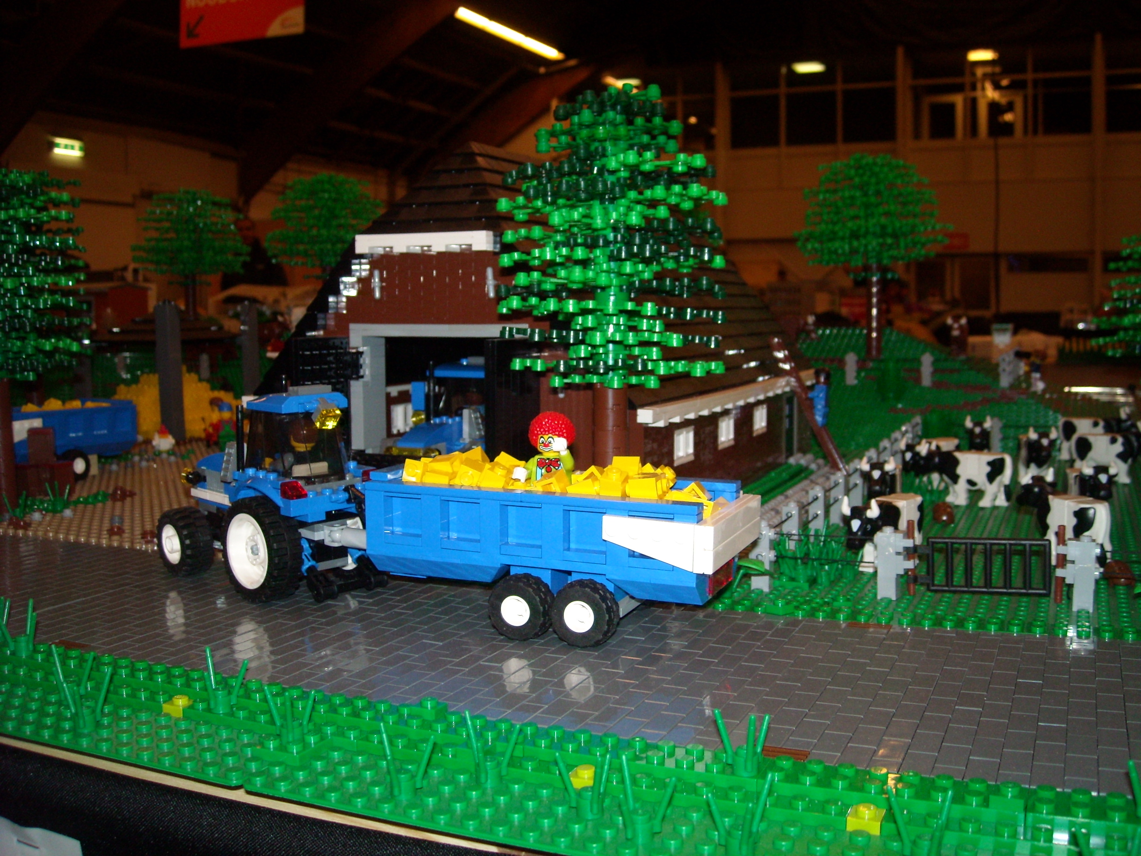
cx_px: 570
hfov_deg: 52.6
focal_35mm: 35
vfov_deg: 40.7
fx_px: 1154
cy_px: 428
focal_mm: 5.7
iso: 200
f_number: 2.8
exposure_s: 1/60
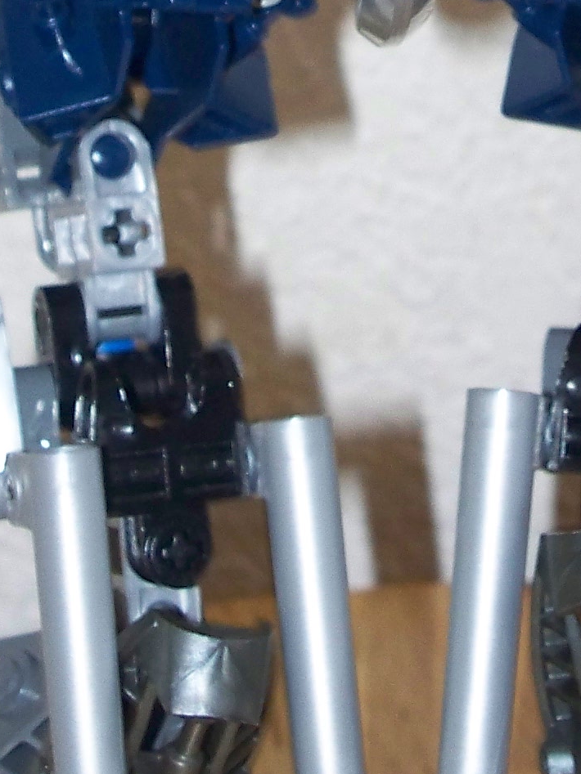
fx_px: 3626
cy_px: -170
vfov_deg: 11.9
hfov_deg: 9.1
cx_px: 430
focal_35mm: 162
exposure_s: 1/30
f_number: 2.9
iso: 200
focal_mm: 9.86
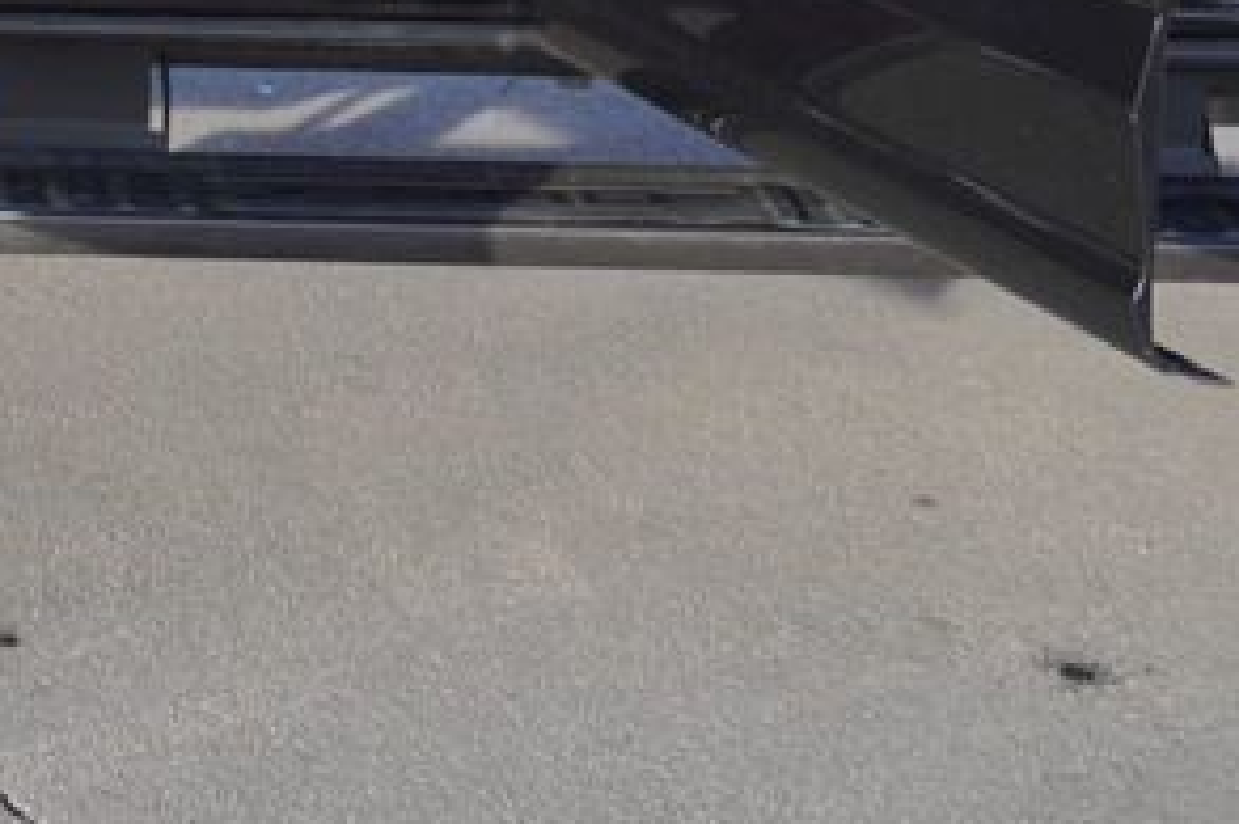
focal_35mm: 105
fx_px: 3612
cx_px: -304
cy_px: -368
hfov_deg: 18.3
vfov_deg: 12.5
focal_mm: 20
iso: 100
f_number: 5
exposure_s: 1/100
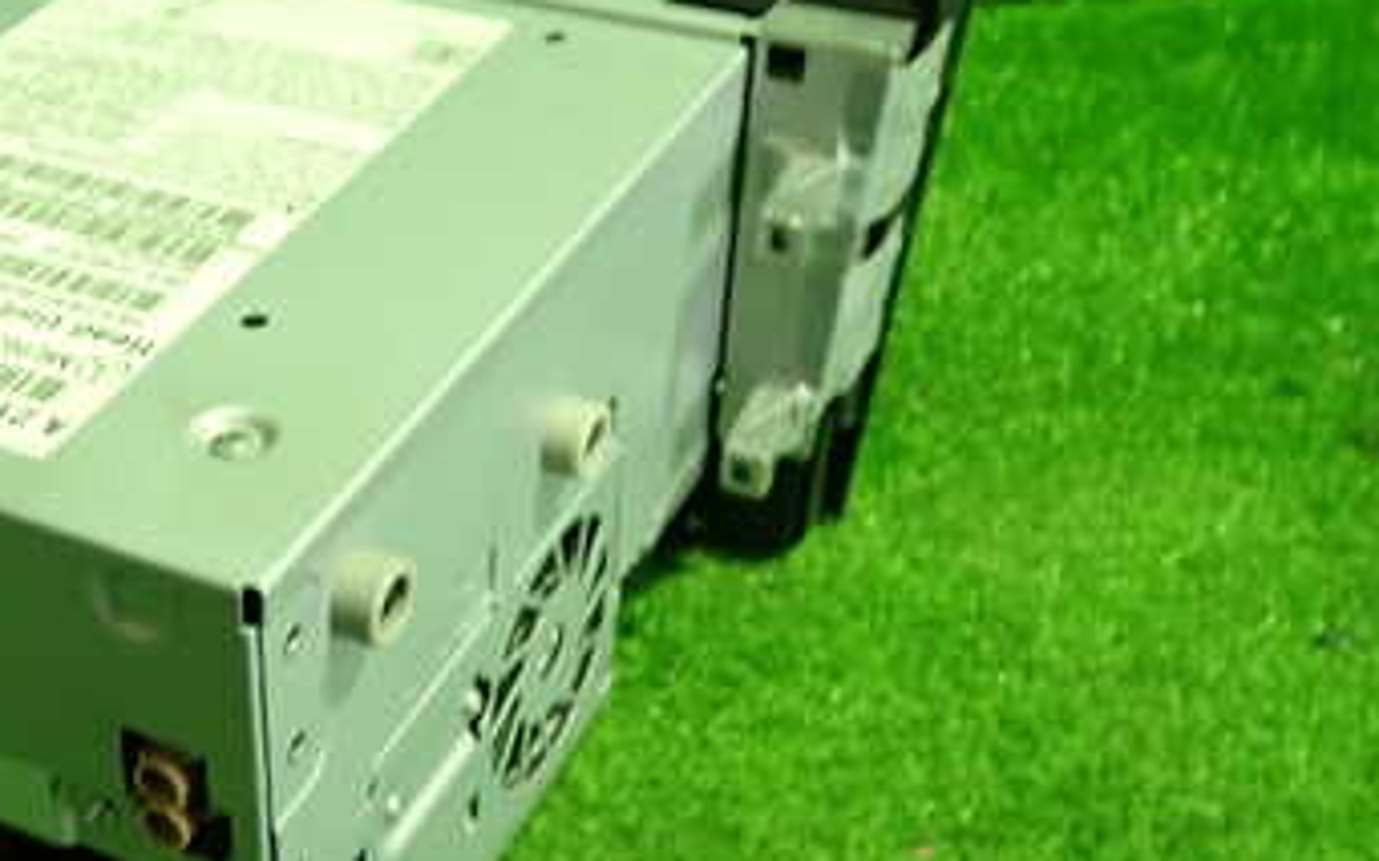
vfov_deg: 23.1
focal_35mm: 56
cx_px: 206
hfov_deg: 34.7
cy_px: 530
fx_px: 2104
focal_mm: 5.4
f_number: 2.3
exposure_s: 1/30
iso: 250
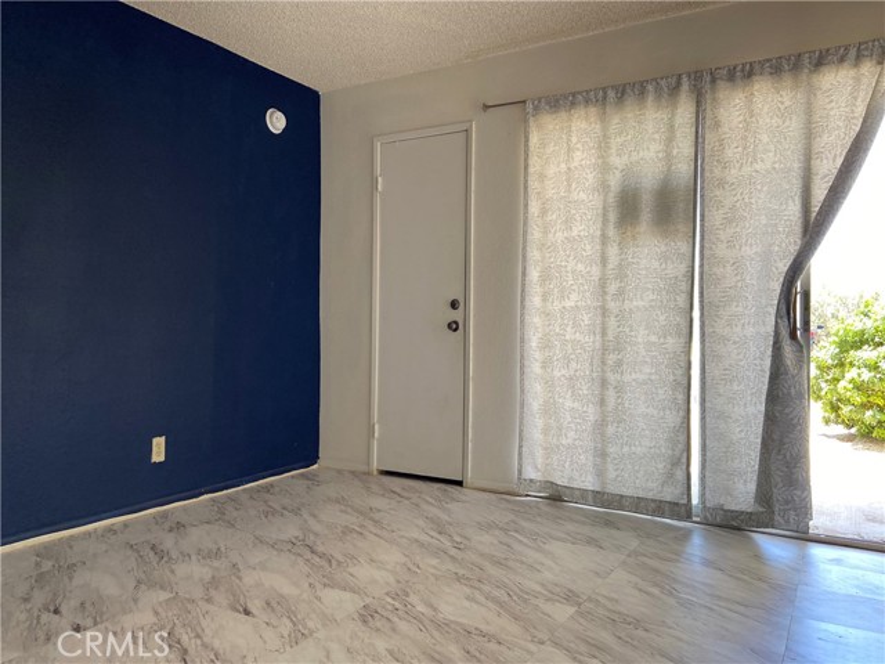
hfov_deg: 67.3
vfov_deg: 53.1
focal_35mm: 26
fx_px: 665
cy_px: 332
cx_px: 442
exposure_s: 1/121
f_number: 1.8
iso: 100
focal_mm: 4.25
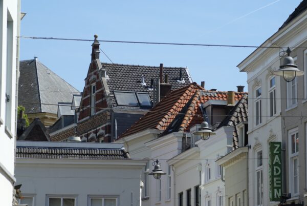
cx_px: 154
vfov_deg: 8.7
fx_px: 1345
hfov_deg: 13.0
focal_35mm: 158
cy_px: 103
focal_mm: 105
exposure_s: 1/250
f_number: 9
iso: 100
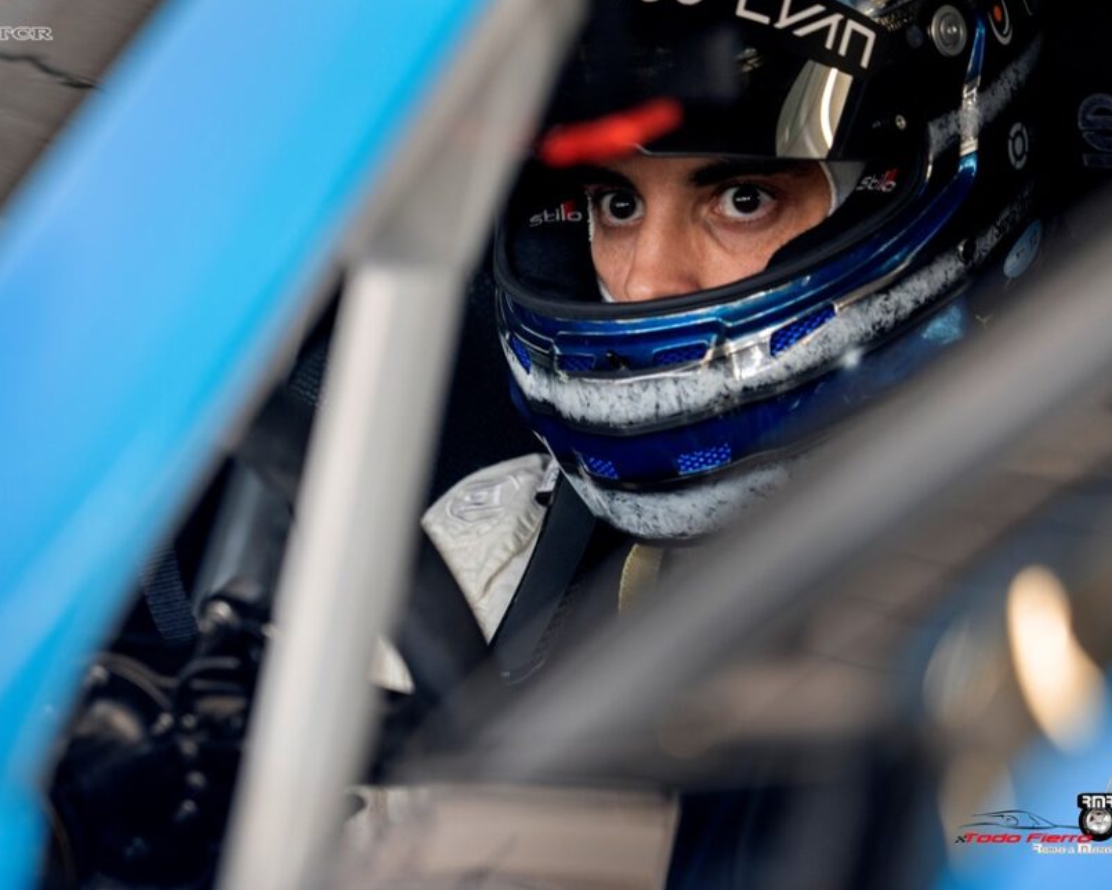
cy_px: 444
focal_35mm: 119
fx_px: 3916
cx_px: 562
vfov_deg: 13.0
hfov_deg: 16.2
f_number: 4.5
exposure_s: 1/80
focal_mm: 105
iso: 1600
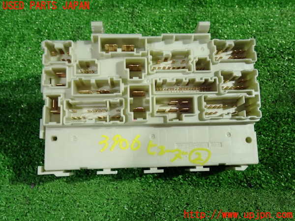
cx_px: 148
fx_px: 307
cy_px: 110
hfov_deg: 51.4
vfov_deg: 39.7
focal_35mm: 36
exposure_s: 1/40
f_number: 2.5
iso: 640
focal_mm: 6.37
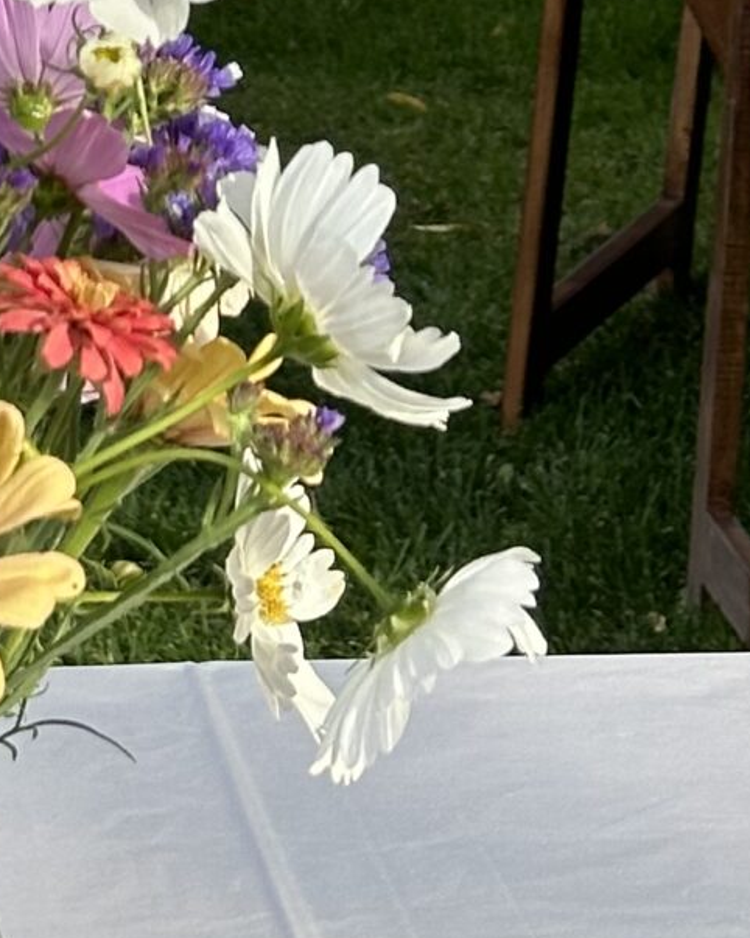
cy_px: -932
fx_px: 5524
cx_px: -148
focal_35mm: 199
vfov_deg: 9.1
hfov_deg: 7.7
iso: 64
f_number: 1.78
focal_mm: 6.86
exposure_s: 1/623
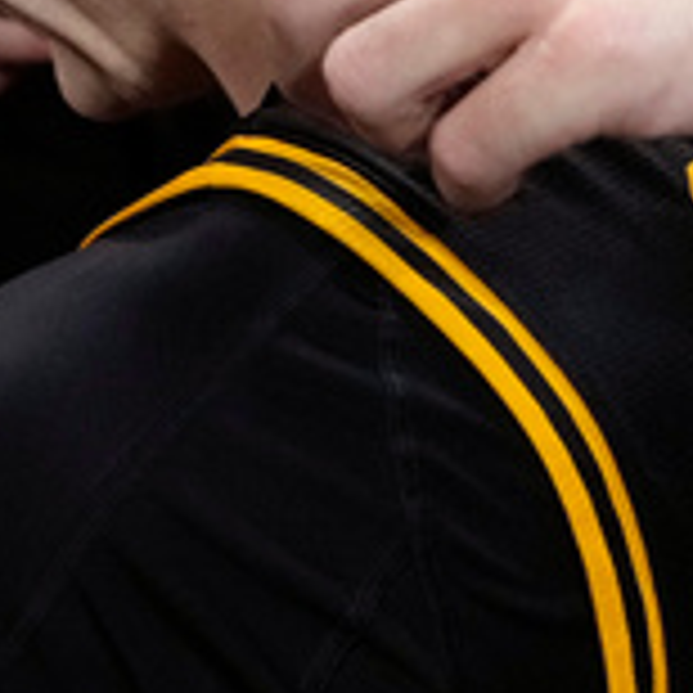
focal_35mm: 136
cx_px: 189
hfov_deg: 12.8
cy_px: -335
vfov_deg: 12.2
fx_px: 3080
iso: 3200
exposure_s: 1/1250
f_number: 2.8
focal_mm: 24
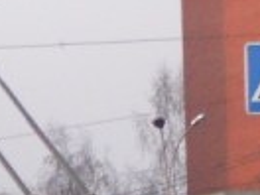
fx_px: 5055
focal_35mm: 673
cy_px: 427
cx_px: -73
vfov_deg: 2.2
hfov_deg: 2.9
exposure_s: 1/90
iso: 125
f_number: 4.6
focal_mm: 18
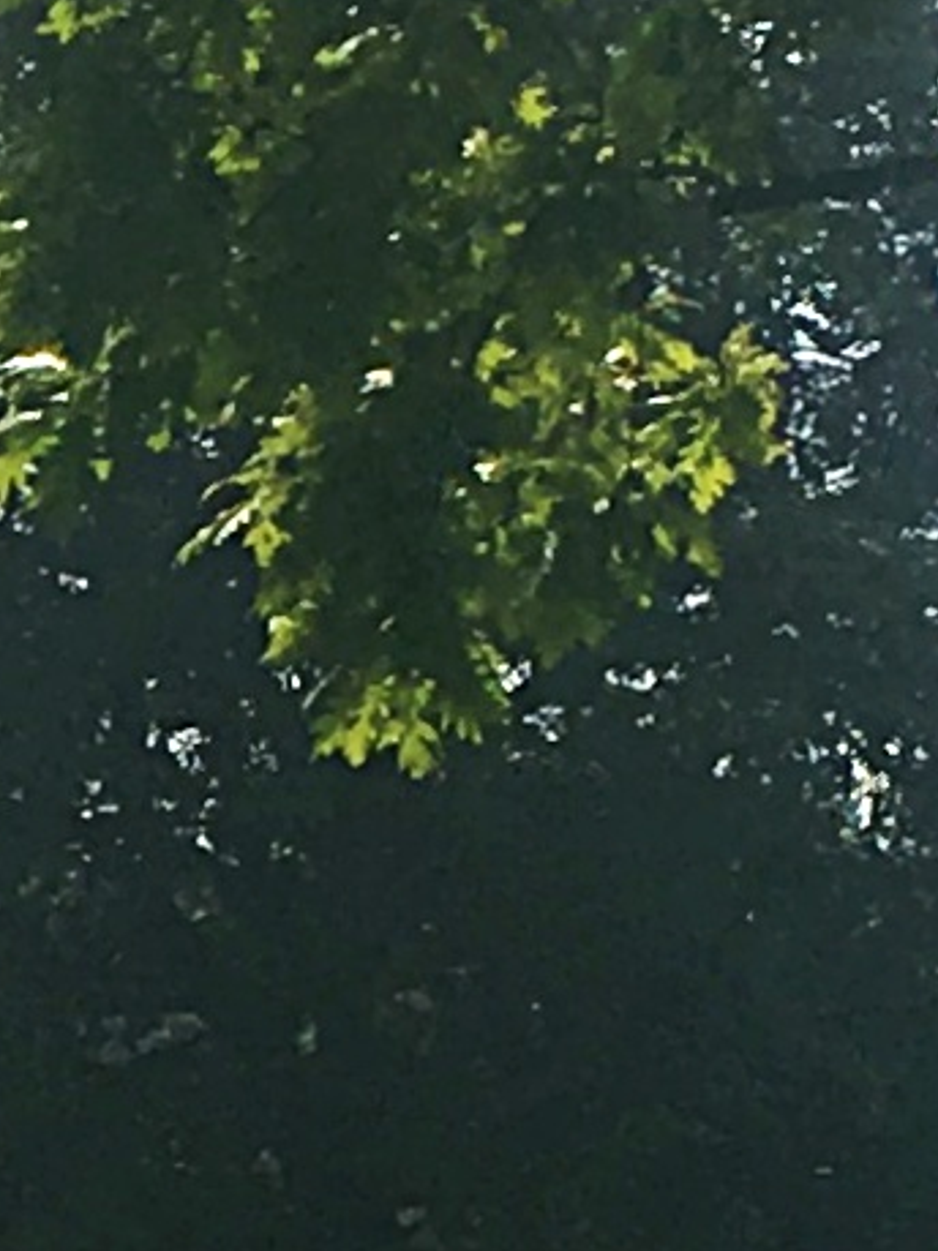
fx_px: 9217
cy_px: 2216
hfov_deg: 5.7
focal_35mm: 255
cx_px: -1091
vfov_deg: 7.5
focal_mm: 4.15
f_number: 2.2
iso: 25
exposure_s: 1/2564
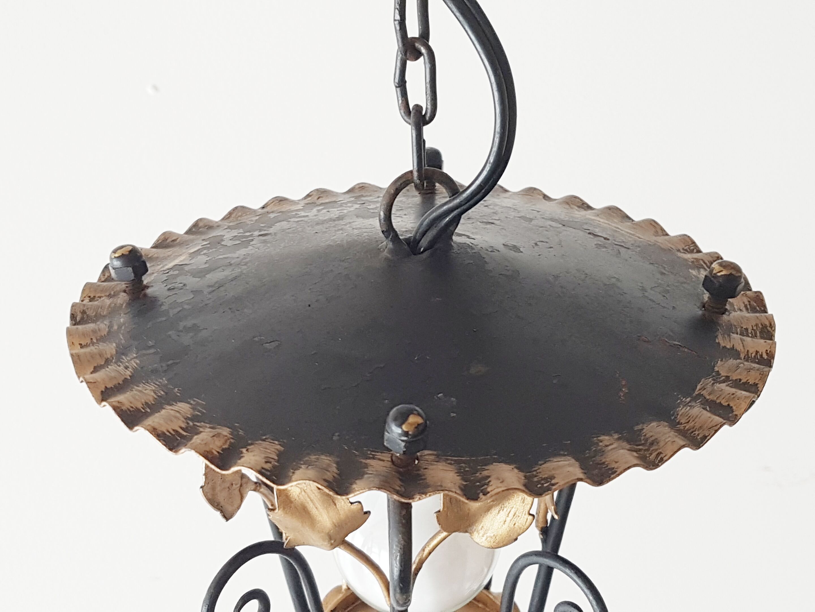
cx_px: 408
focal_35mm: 26
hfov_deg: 67.3
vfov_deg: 53.1
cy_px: 306
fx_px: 612
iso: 100
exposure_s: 1/100
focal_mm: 4.2
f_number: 1.7
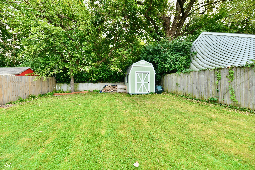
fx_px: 99
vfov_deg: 81.2
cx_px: 128
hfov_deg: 104.3
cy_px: 85
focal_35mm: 14
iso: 640
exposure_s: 1/100
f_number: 5
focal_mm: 14
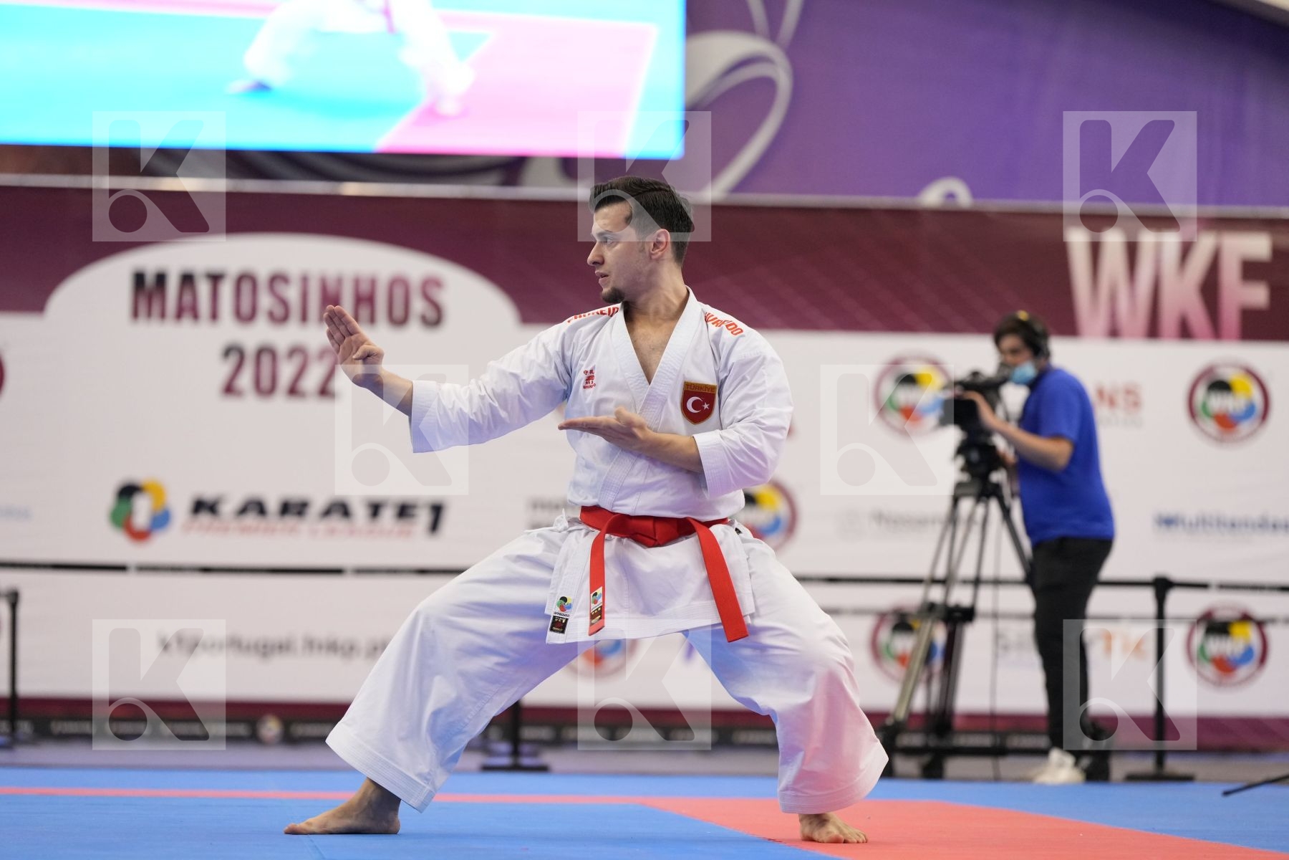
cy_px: 430
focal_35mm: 132
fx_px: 4726
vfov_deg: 10.4
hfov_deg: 15.5
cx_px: 644
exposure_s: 1/1000
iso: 3200
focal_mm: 132
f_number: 2.8
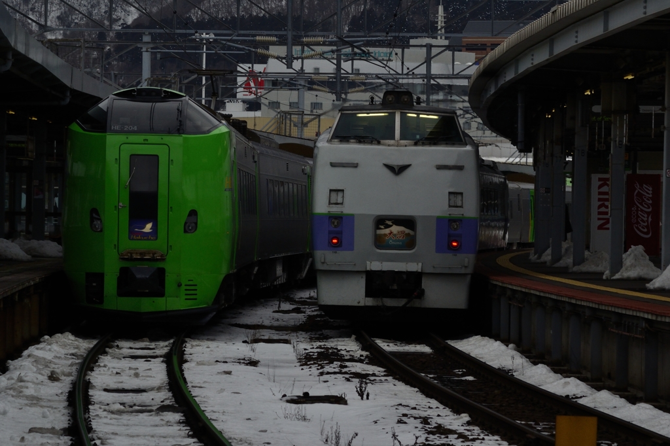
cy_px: 223
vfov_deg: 6.8
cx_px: 335
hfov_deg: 10.2
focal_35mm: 202
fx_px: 3767
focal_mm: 135
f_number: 16
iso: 400
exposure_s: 1/125
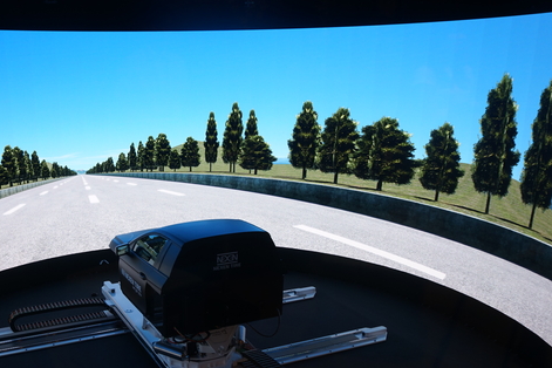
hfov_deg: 49.7
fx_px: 583
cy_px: 244
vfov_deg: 34.7
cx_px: 181
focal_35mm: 38
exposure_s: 1/60
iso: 400
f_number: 5.6
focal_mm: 28
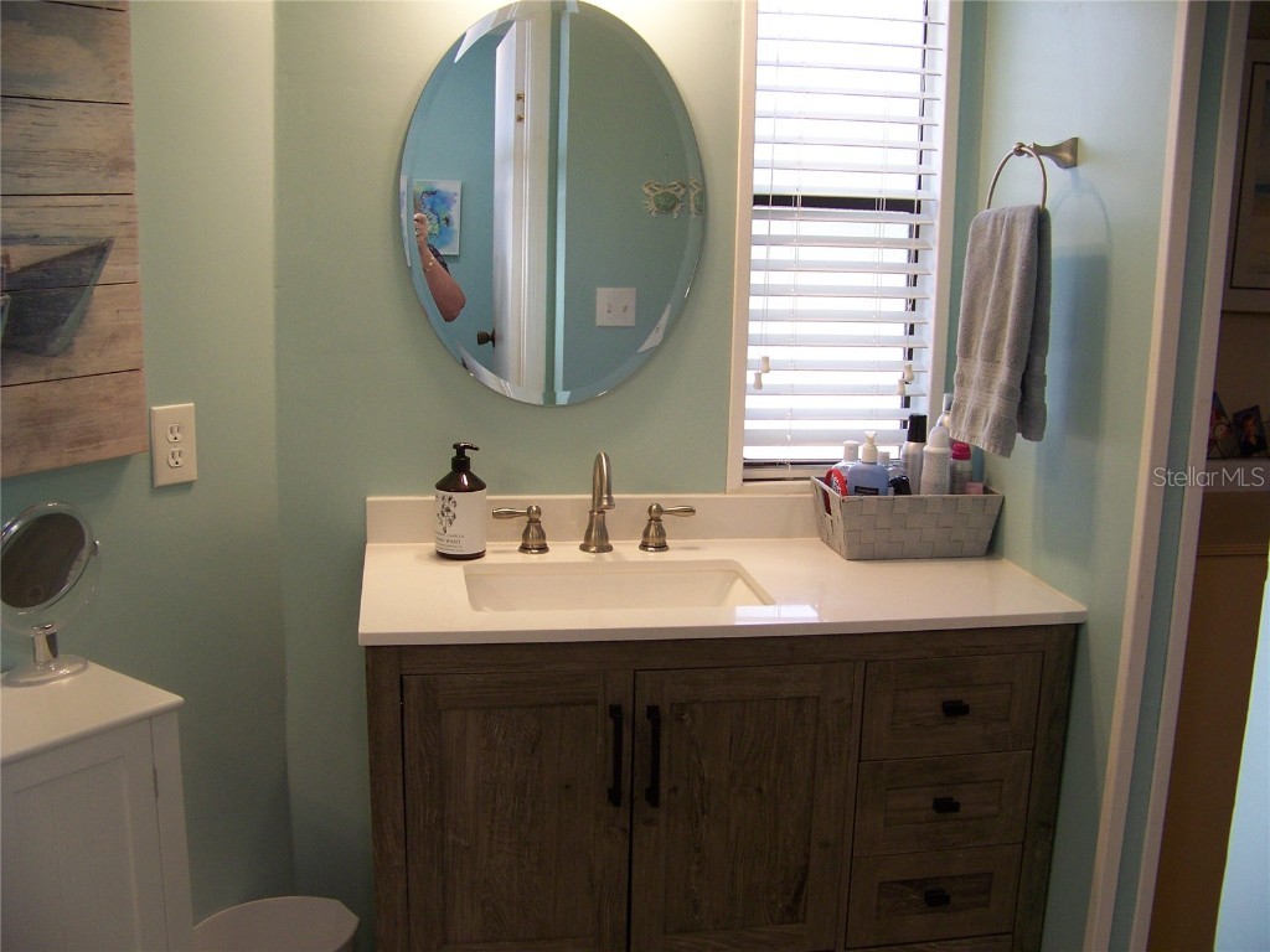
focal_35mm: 36
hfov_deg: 51.4
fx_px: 1321
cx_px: 635
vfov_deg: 39.7
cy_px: 476
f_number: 2.8
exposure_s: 1/30
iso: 125
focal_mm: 5.85
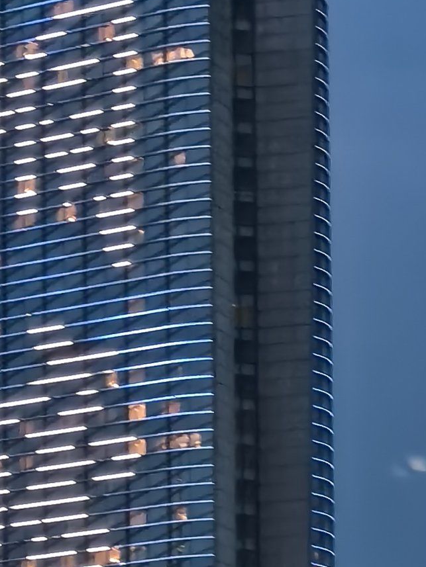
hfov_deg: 3.9
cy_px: 260
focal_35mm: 379
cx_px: 170
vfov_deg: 5.2
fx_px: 6217
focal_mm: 14.6
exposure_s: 1/25
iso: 1250
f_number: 3
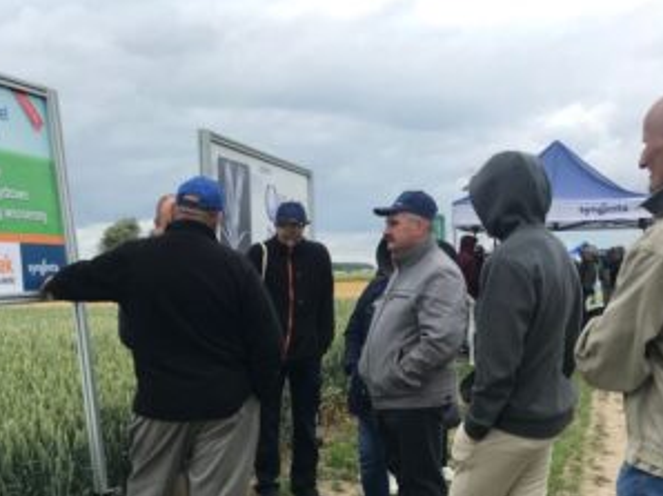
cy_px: 397
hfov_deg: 40.4
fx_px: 899
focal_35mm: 47
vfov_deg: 30.1
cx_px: 283
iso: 20
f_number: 1.8
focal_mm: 3.99
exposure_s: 1/1153
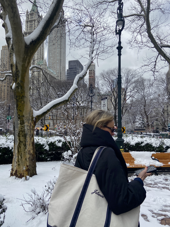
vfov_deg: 67.3
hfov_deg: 53.1
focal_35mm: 26
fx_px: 170
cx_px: 85
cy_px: 114
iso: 32
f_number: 1.8
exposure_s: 1/1182
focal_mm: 4.25
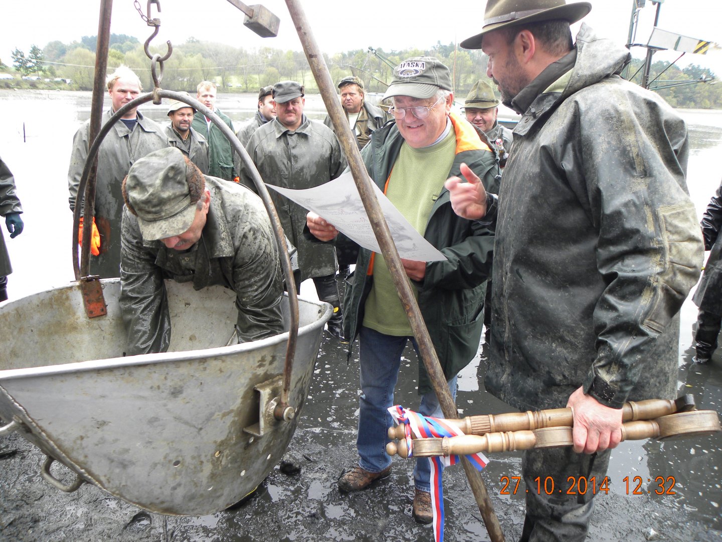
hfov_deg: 67.3
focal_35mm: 26
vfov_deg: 53.1
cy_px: 271
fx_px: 542
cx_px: 361
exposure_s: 1/63.6
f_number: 2.8
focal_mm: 4.6
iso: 82
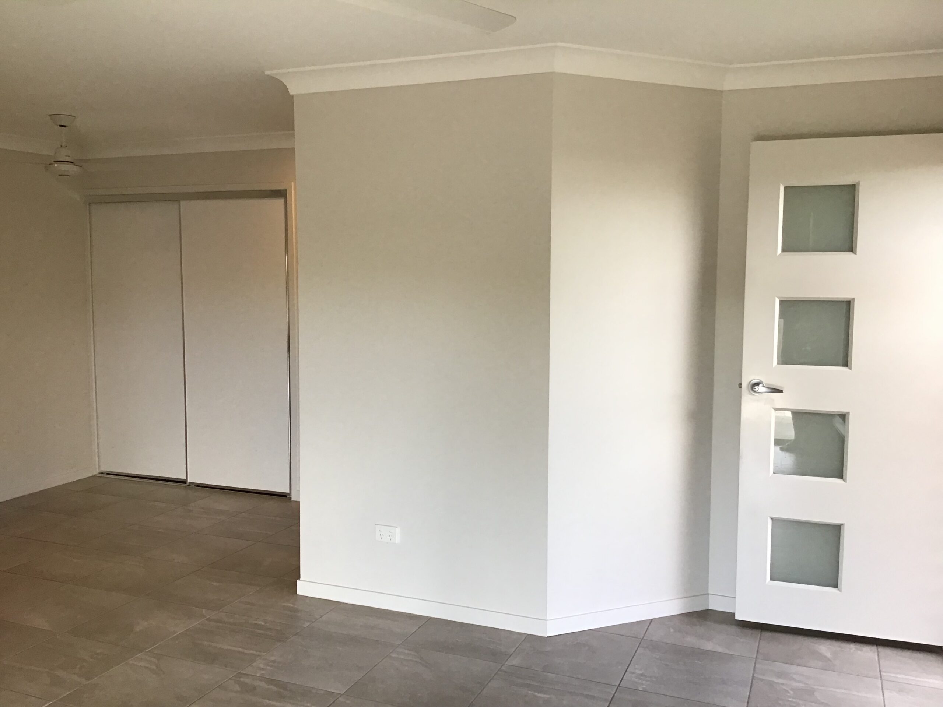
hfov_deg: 58.4
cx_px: 472
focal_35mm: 31
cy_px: 354
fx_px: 844
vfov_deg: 45.4
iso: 25
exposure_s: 1/33
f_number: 2.4
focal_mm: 3.3
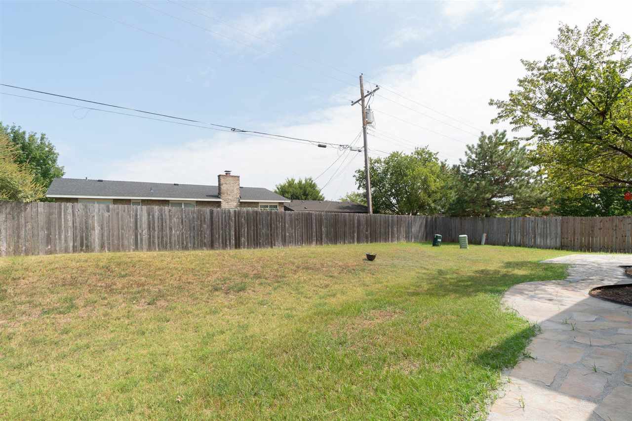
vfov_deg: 77.3
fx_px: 263
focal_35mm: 15
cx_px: 316
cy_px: 210
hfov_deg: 100.4
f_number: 8
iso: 100
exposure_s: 1/125
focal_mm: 10
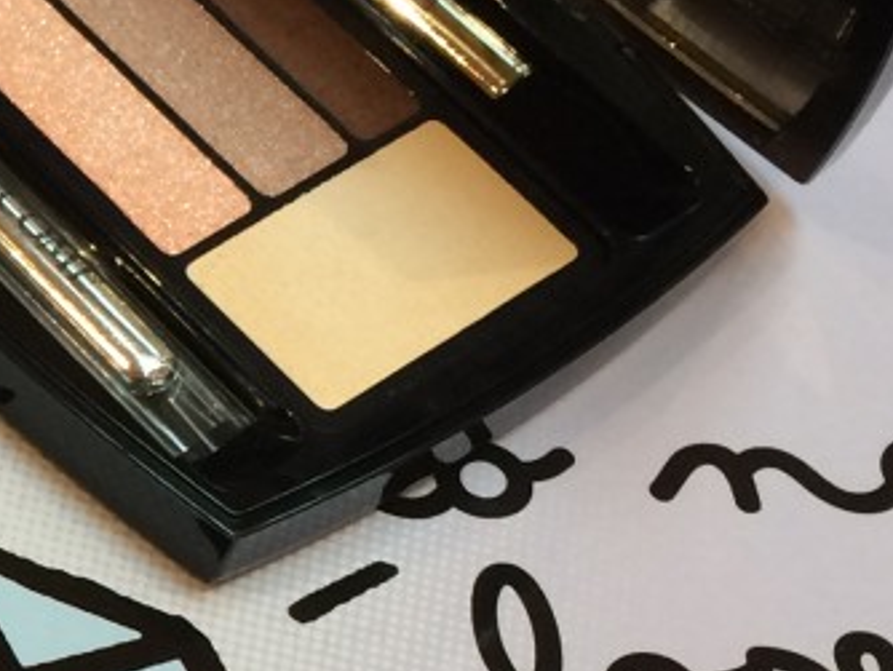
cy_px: 652
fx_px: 3227
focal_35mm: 125
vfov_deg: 11.8
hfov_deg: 14.3
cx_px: -599
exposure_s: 1/33
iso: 40
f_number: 2.2
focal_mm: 4.15
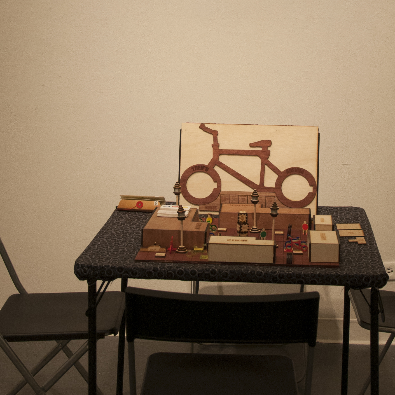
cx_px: 234
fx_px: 1008
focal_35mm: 78
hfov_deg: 22.2
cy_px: 74
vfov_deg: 21.9
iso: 640
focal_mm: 25
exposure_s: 1/125
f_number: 4
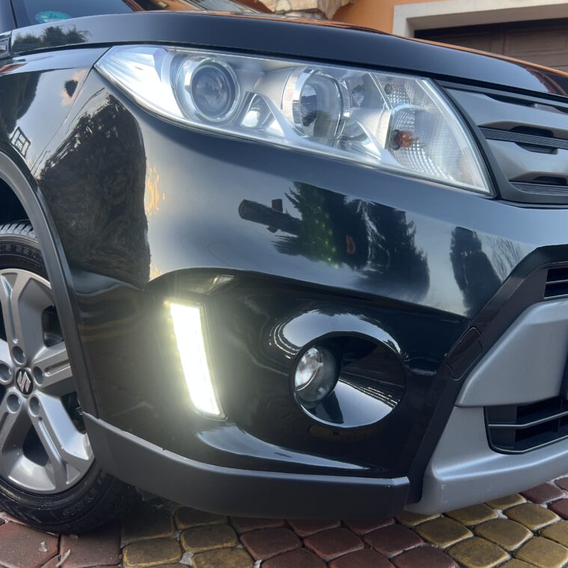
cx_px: 257
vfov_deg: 52.5
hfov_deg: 52.5
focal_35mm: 31
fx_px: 575
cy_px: 286
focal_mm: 5.7
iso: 80
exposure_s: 1/100
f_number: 1.5
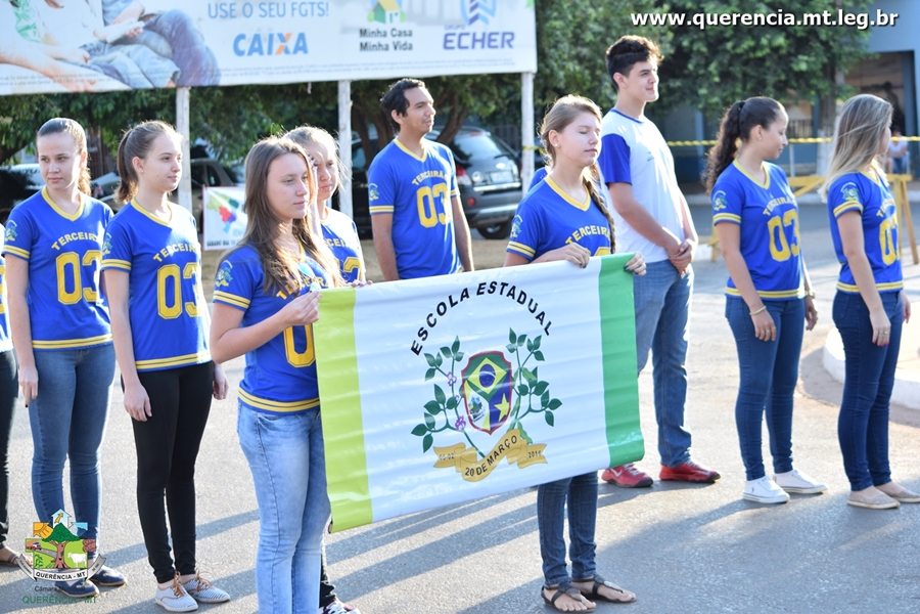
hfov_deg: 24.6
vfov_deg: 16.6
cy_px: 307
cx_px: 460
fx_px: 2108
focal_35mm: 82
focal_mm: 55
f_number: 4.5
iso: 200
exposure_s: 1/200
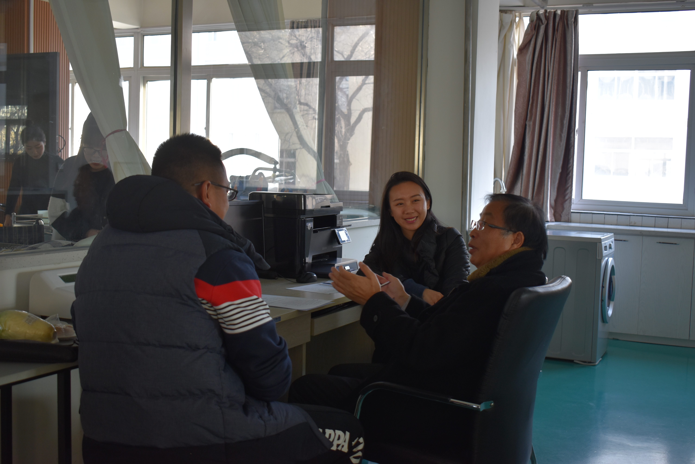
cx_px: 348
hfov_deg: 43.6
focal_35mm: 45
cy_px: 232
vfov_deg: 29.9
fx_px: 869
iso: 400
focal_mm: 30
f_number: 4.2
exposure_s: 1/80
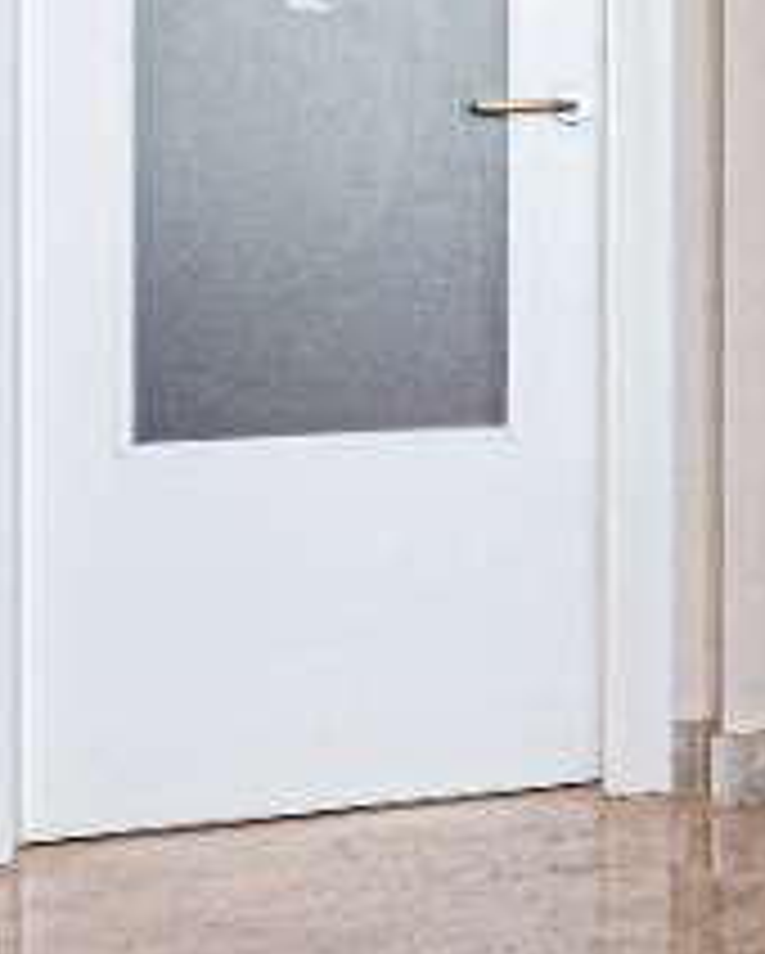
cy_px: 117
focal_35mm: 93
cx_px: 2025
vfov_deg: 20.2
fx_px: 2628
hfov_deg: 12.0
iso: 320
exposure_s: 1/40
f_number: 8
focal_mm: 14
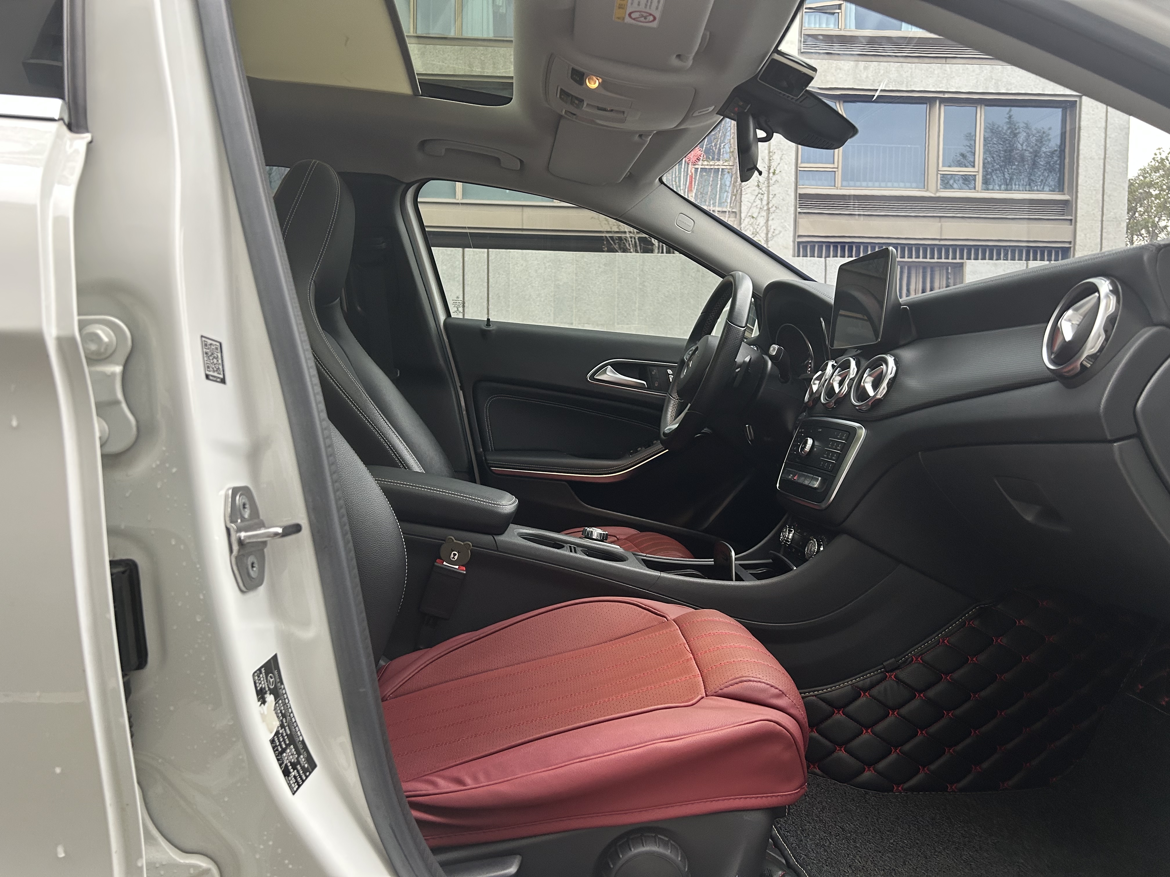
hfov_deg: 67.3
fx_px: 879
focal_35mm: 26
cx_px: 585
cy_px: 438
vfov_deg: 53.1
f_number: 1.5
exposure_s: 1/93
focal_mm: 5.7
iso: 125
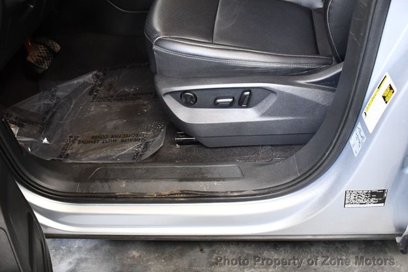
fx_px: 420
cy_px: 134
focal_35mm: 37
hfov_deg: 51.9
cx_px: 208
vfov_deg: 36.0
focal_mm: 18
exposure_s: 1/80
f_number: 3.5
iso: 3200
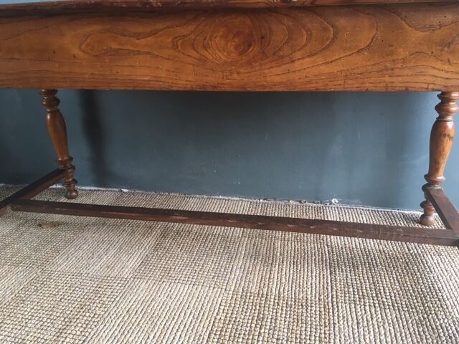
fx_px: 385
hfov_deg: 61.7
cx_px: 230
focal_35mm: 29
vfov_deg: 48.2
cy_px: 172
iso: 80
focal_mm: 4.15
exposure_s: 1/33
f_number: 2.2
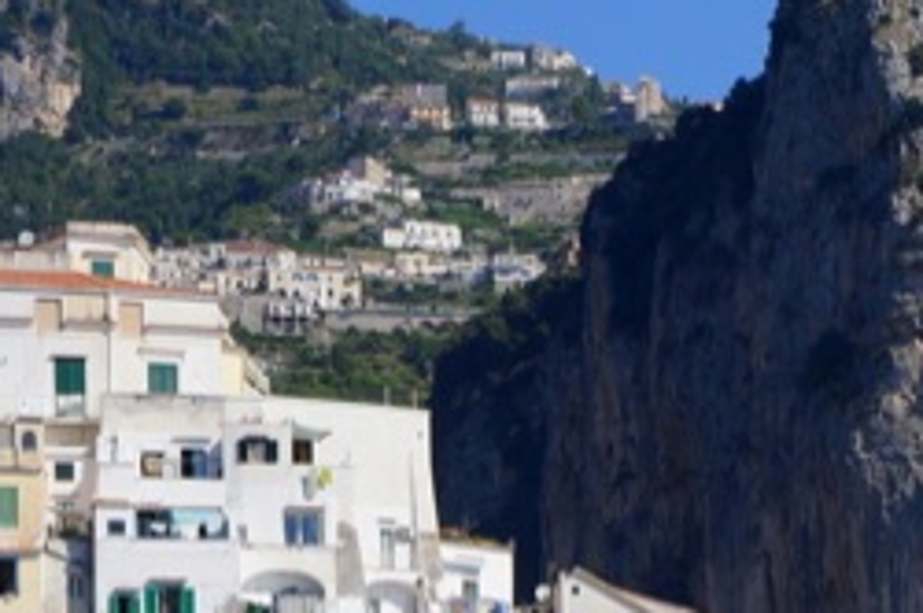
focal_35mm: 156
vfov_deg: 8.5
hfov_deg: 13.1
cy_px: 980
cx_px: 764
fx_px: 3994
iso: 200
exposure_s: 1/640
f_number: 8
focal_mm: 26
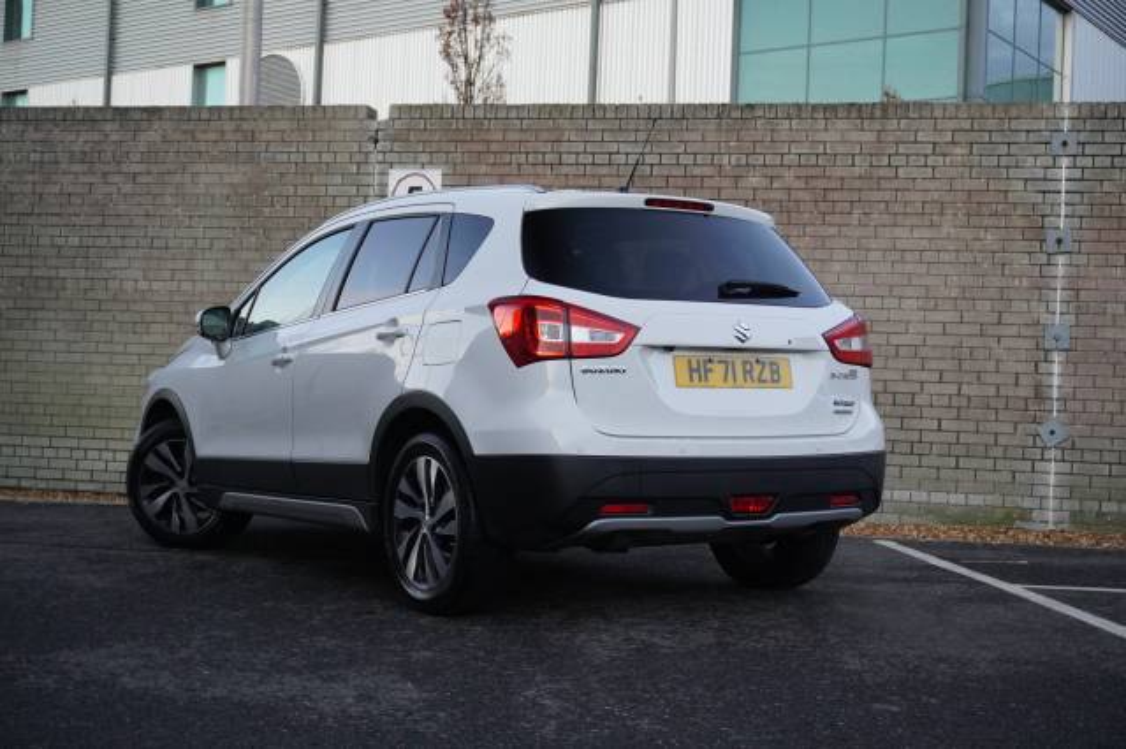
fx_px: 1547
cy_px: 374
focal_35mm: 50
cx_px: 563
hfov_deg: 40.0
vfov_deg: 27.2
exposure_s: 1/160
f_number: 5
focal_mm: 33
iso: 3200
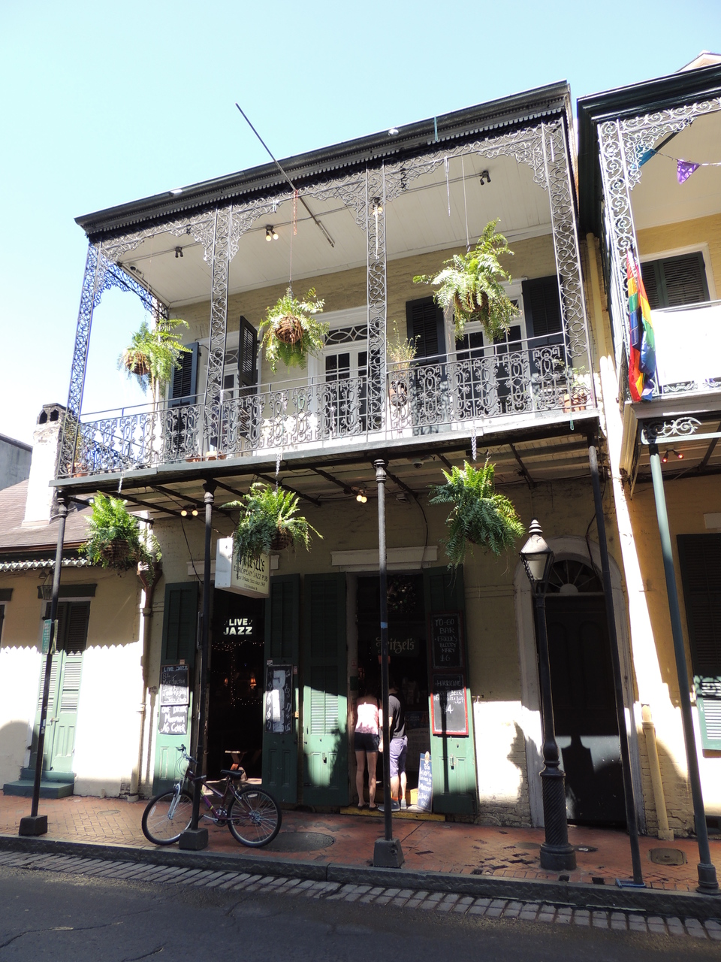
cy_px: 481
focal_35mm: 24
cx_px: 360
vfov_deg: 71.6
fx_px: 667
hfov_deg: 56.8
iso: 100
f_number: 3
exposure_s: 1/250
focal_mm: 4.3
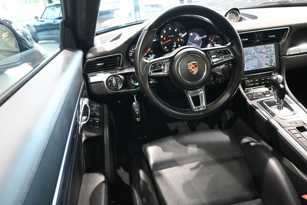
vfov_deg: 50.4
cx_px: 154
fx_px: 217
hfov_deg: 70.4
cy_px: 102
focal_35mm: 26
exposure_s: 1/60
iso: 3600
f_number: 3.5
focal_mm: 17
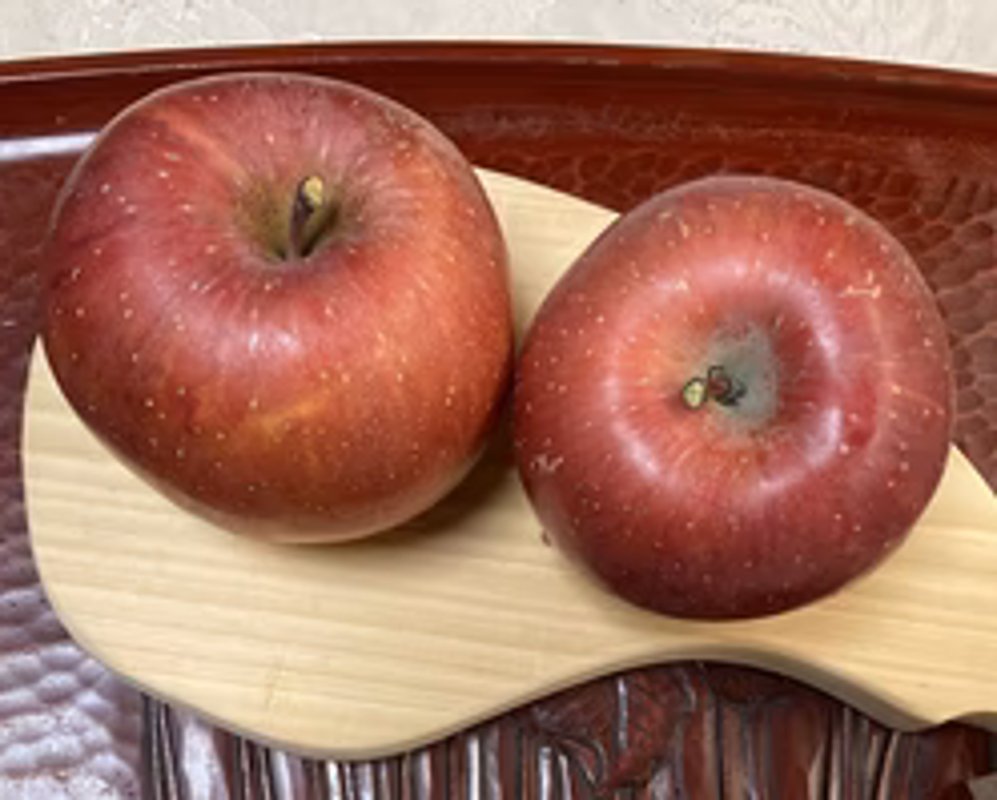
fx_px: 1300
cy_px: 571
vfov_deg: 33.7
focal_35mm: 44
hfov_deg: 41.9
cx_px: 555
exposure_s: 1/50
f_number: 1.8
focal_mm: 3.99
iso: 125
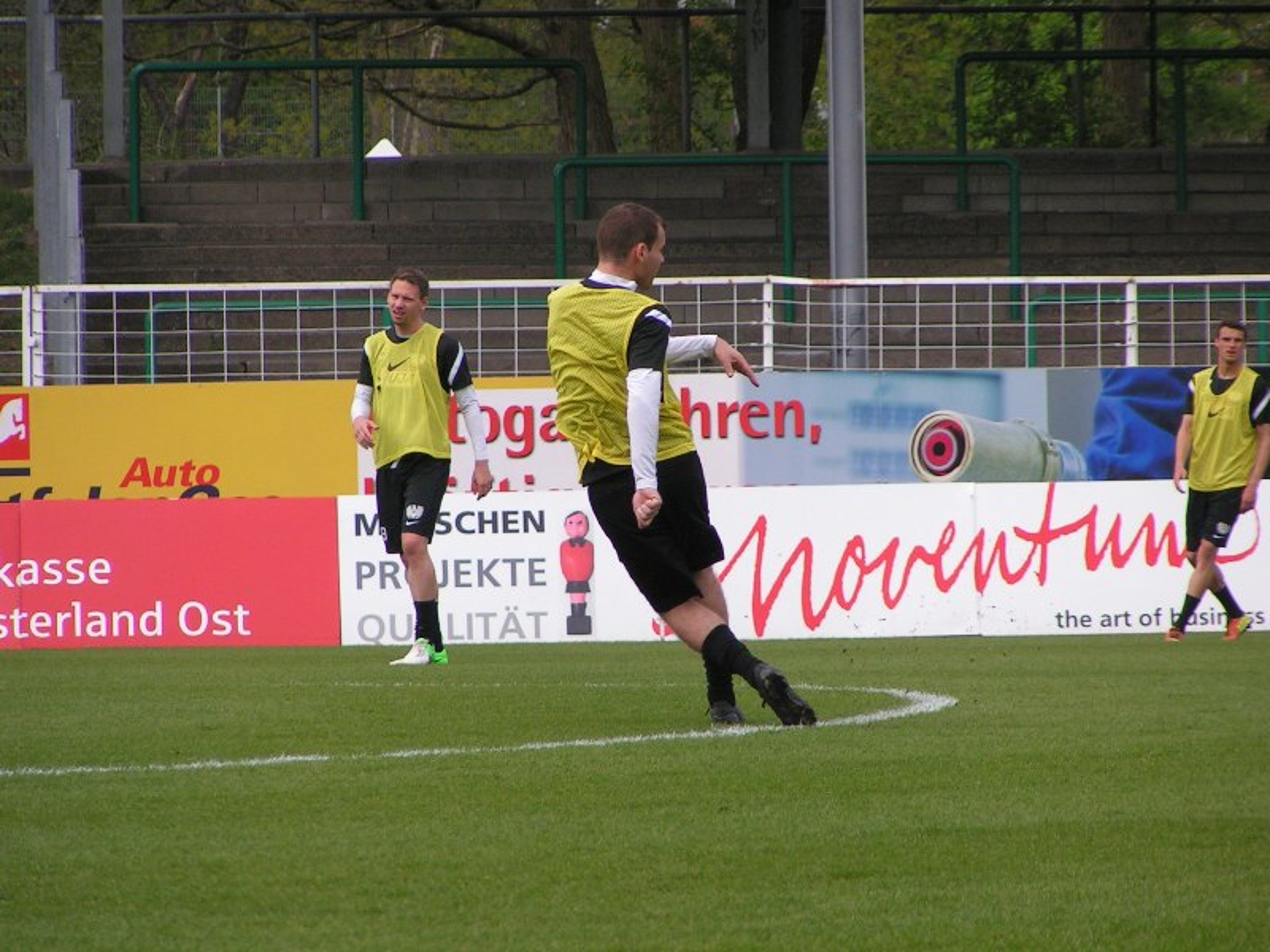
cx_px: 635
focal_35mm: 326
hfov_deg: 6.1
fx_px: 11960
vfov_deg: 4.6
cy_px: 476
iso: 100
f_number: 3.5
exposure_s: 1/1000
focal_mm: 49.8
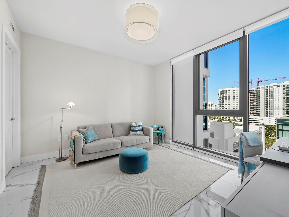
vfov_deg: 85.7
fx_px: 117
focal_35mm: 14
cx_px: 144
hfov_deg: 102.0
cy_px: 108
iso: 320
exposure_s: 1/10
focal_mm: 7
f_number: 11
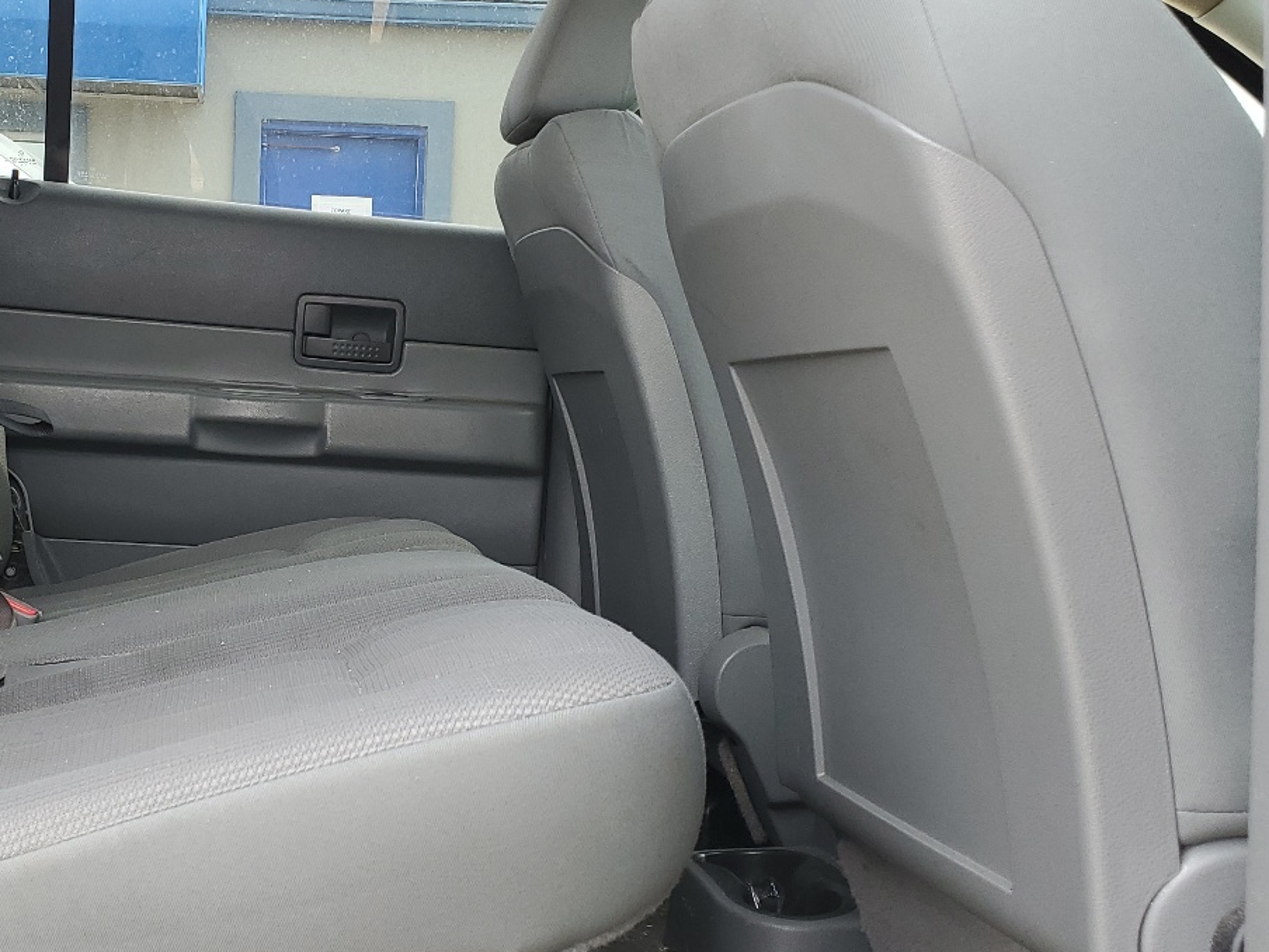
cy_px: 382
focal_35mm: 46
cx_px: 281
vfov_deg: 31.4
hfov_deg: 39.8
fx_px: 1686
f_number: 1.5
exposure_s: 1/179
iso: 50
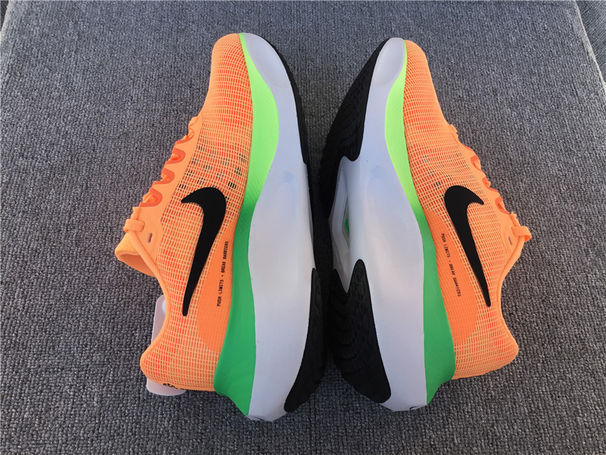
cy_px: 228
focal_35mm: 31
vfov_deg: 45.4
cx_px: 303
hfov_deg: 58.4
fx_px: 543
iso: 25
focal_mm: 3.3
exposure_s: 1/390
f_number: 2.4
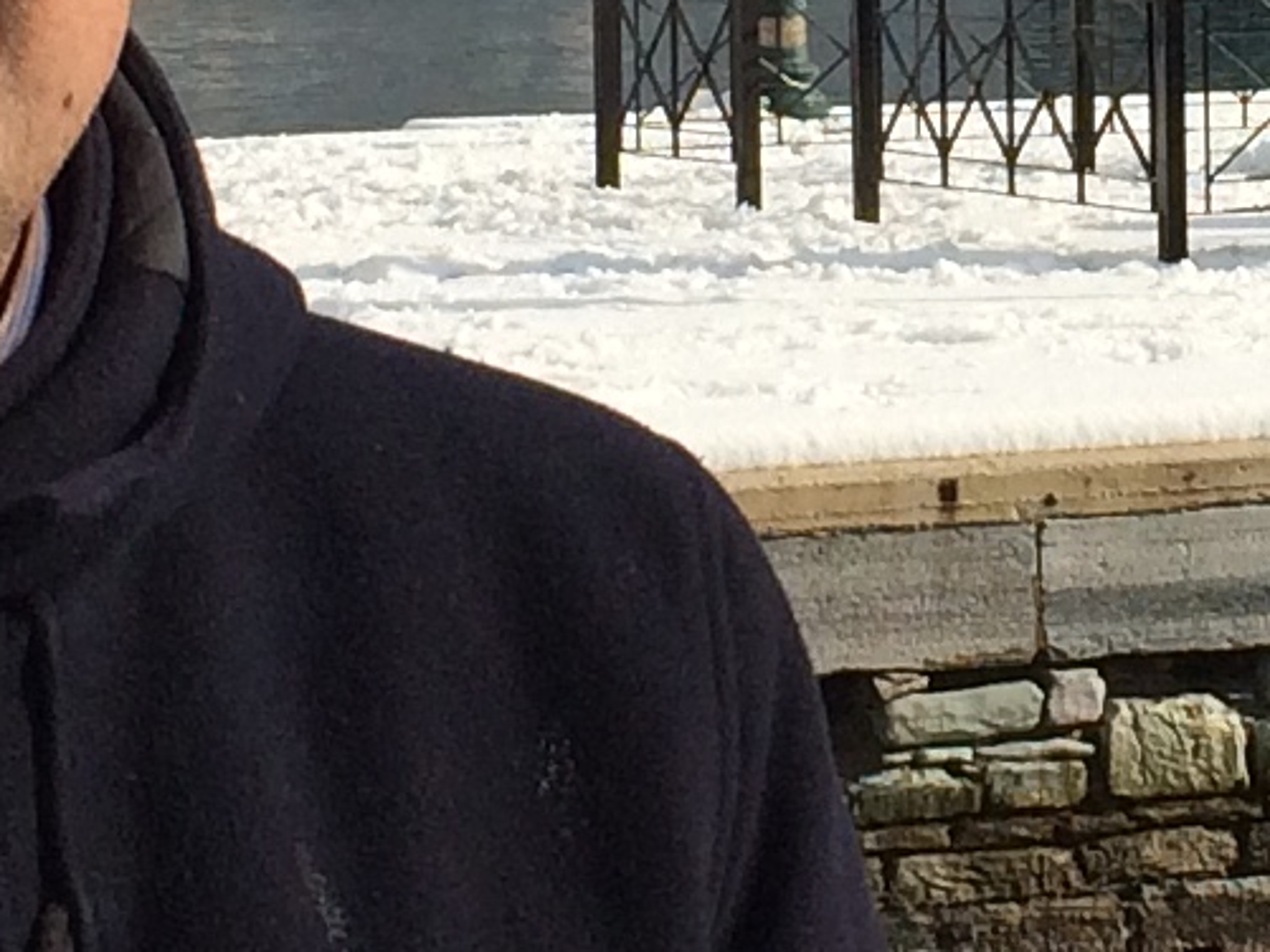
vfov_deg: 7.8
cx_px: 1148
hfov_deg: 10.4
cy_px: -160
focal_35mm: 189
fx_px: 6936
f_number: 2.2
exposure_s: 1/4115
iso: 32
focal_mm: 4.15
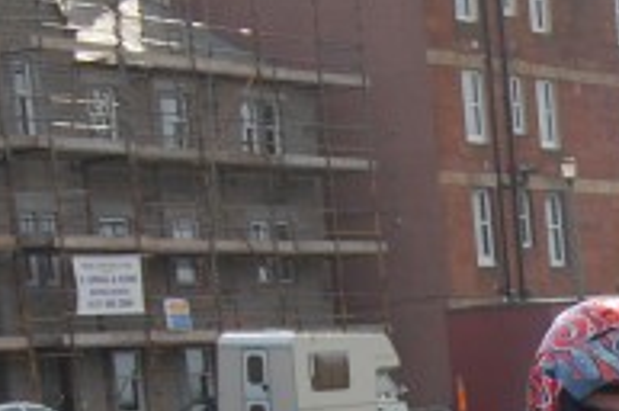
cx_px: 908
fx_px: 2798
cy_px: 727
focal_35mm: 163
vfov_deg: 8.1
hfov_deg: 12.1
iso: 200
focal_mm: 30
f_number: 8
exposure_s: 1/250
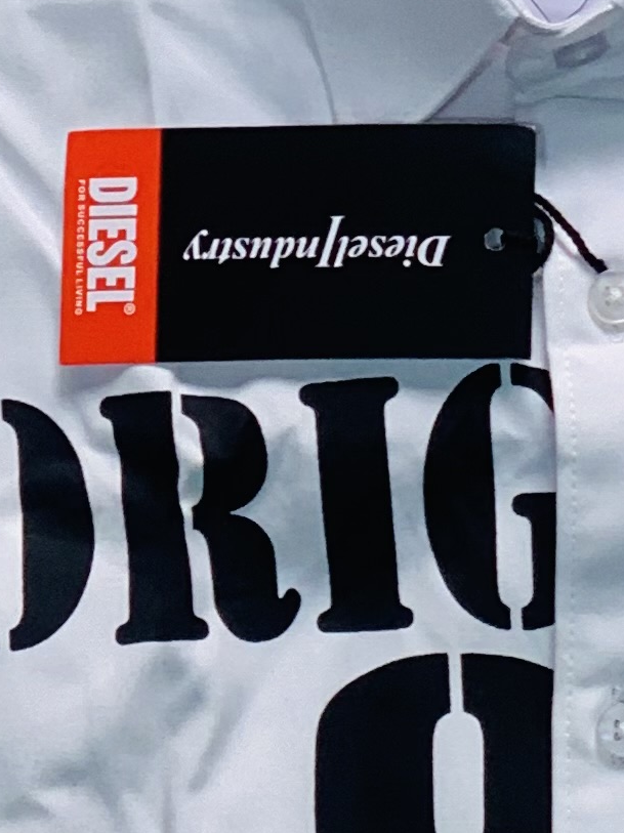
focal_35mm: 258
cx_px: 606
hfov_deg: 5.7
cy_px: 1311
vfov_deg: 7.5
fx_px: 6206
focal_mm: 6
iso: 100
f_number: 2.4
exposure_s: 1/100
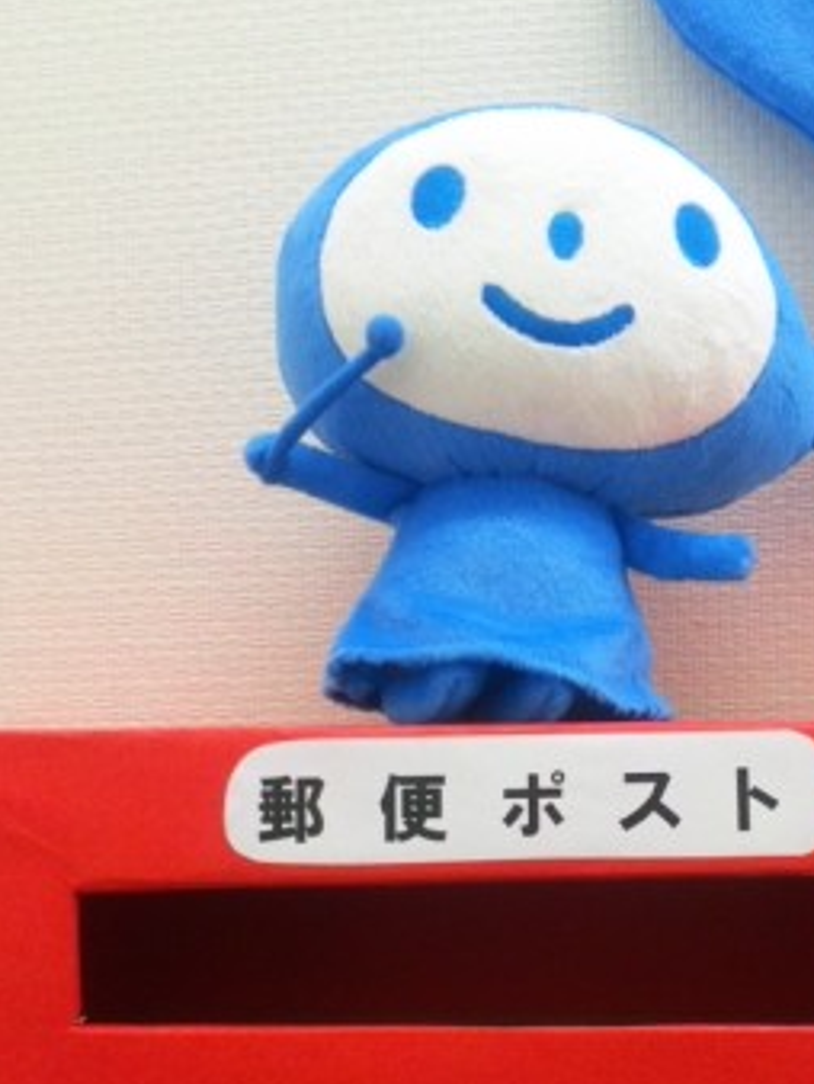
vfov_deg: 35.7
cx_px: 554
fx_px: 1660
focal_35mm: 53
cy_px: 747
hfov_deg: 27.4
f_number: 2.8
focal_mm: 5.07
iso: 115
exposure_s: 1/16.7
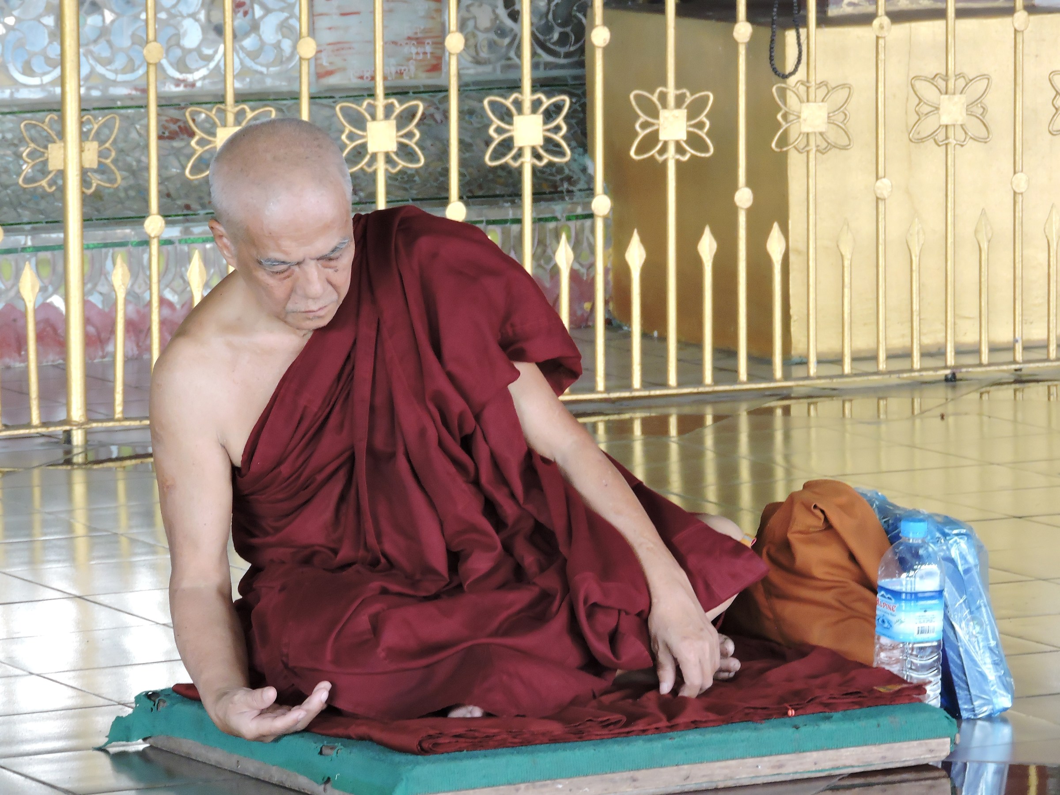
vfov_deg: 6.6
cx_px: 530
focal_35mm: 225
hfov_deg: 8.8
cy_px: 398
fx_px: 6890
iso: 720
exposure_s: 1/50
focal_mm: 40.1
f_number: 4.6
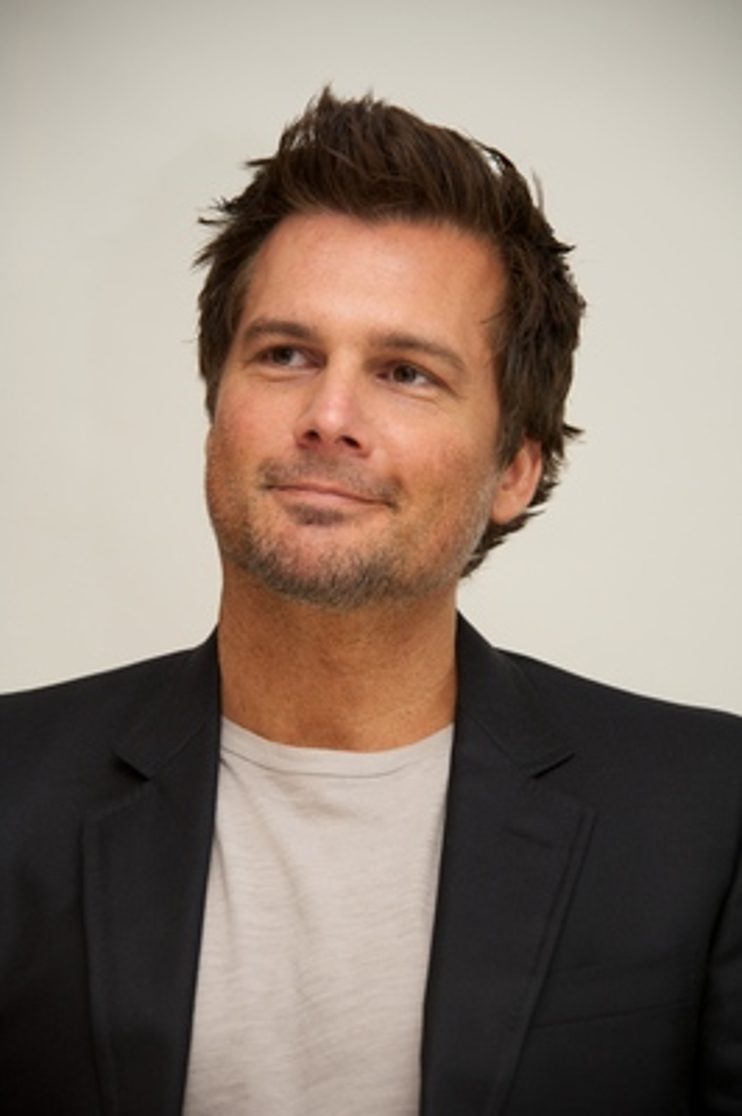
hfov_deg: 8.1
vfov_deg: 12.1
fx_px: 5265
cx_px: 371
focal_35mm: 170
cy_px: 558
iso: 640
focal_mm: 170
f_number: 6.3
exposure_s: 1/60
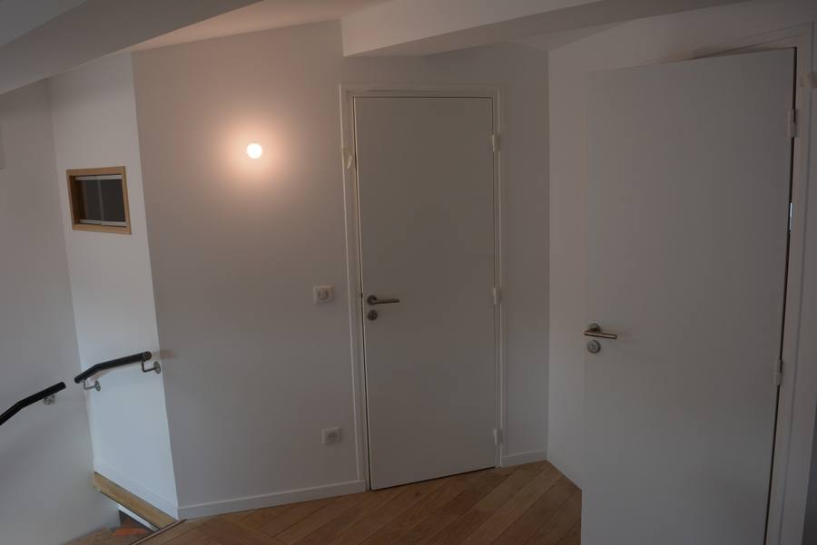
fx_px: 613
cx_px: 408
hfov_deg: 67.4
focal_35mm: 27
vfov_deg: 48.0
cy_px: 272
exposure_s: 1/100
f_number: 5
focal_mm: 18
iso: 400
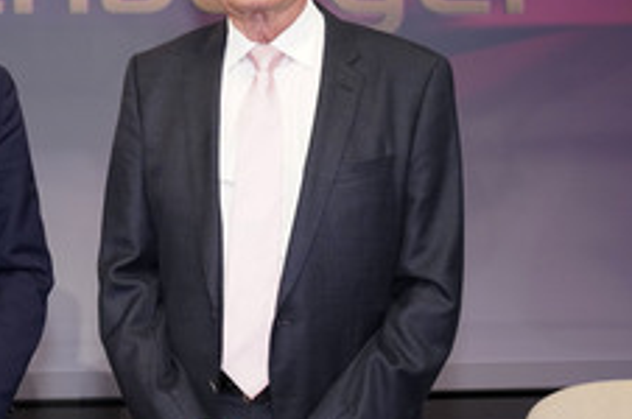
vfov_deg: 21.1
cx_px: 55
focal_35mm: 64
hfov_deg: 30.0
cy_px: 165
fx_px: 1122
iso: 2000
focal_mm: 32
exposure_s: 1/160
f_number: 5
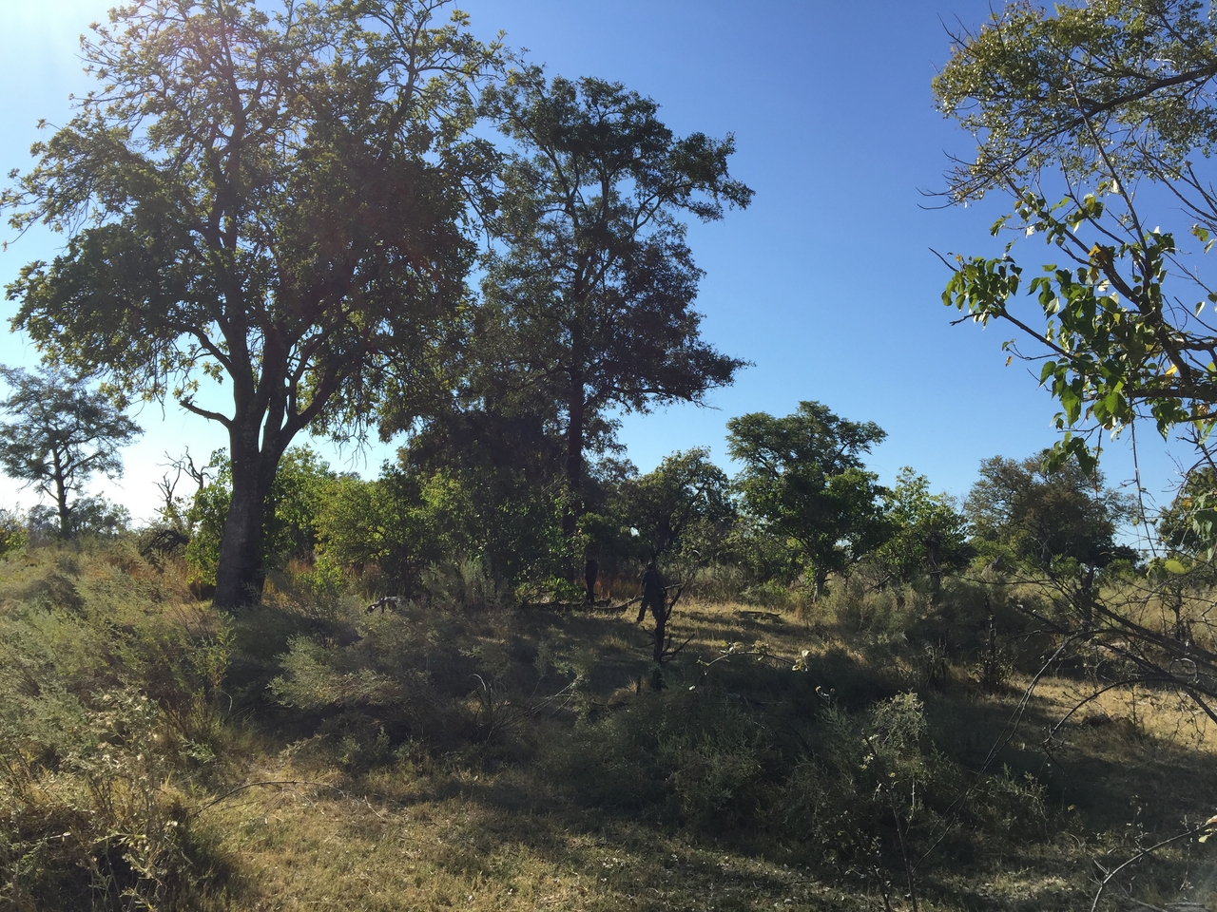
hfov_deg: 61.7
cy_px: 456
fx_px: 1020
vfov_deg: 48.2
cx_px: 608
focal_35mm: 29
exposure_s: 1/1522
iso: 32
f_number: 2.2
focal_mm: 4.15
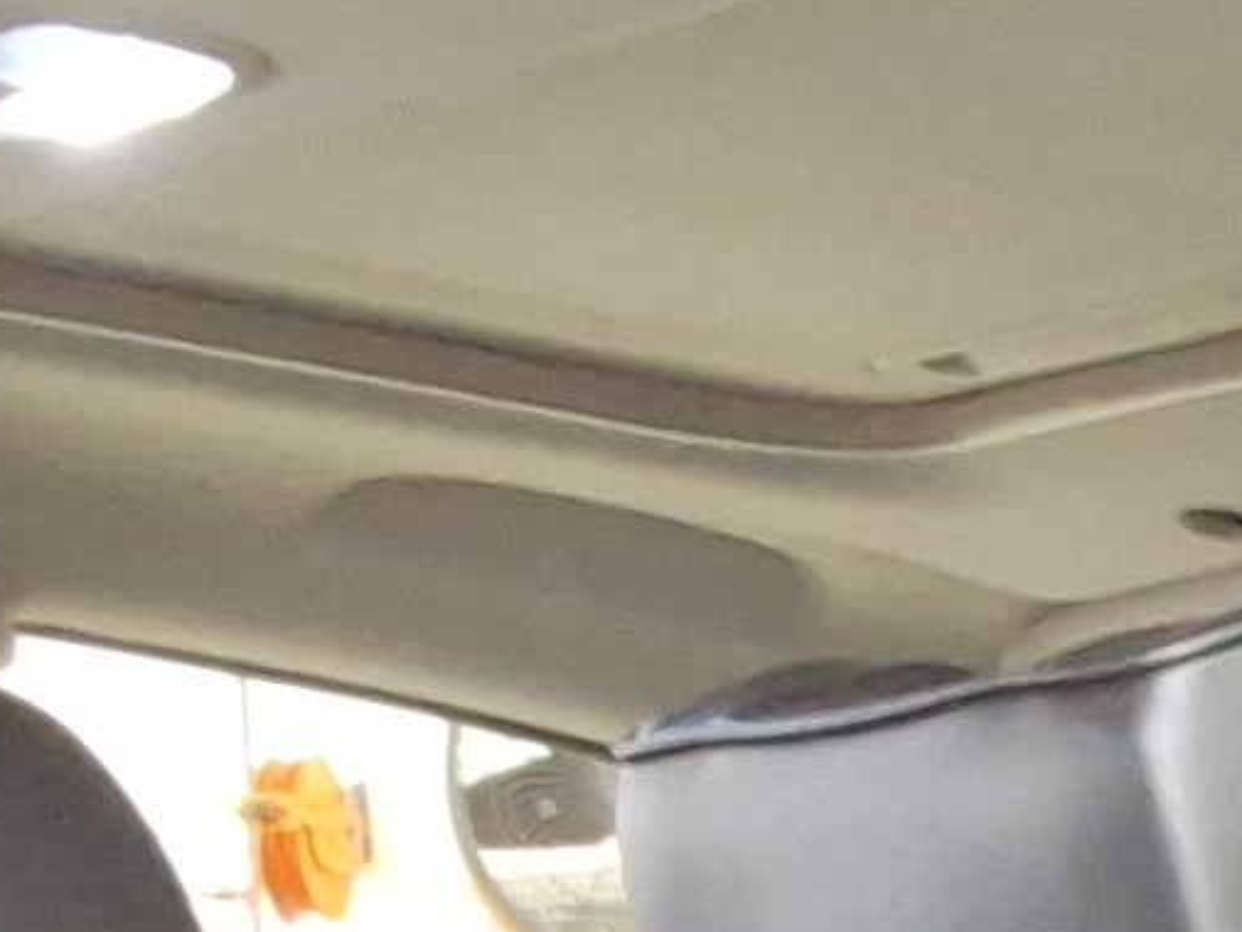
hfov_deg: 10.5
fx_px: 6496
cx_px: 1972
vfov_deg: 7.4
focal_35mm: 181
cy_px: 2594
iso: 109
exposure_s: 1/40
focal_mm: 2.91
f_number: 1.9
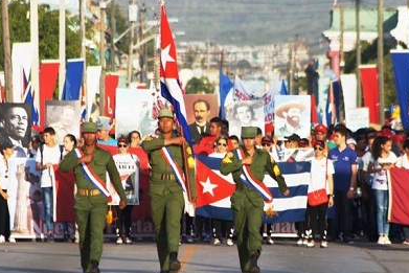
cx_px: 201
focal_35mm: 536
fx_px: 6091
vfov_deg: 2.6
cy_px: 172
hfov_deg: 3.8
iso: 100
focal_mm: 200
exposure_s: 1/320
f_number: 6.3
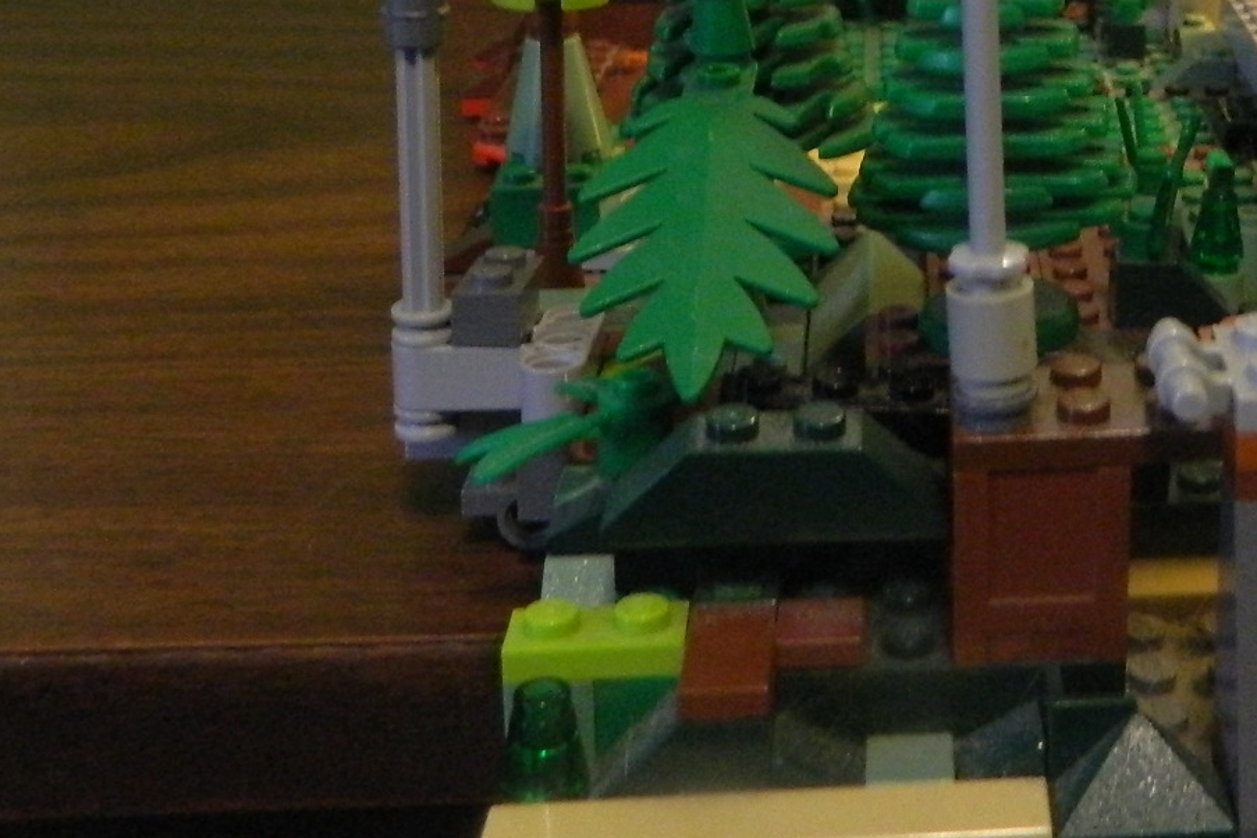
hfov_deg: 32.1
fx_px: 2060
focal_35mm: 59
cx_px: 1150
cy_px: 77
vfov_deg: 22.4
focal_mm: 4.5
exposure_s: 1/20
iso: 400
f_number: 3.1
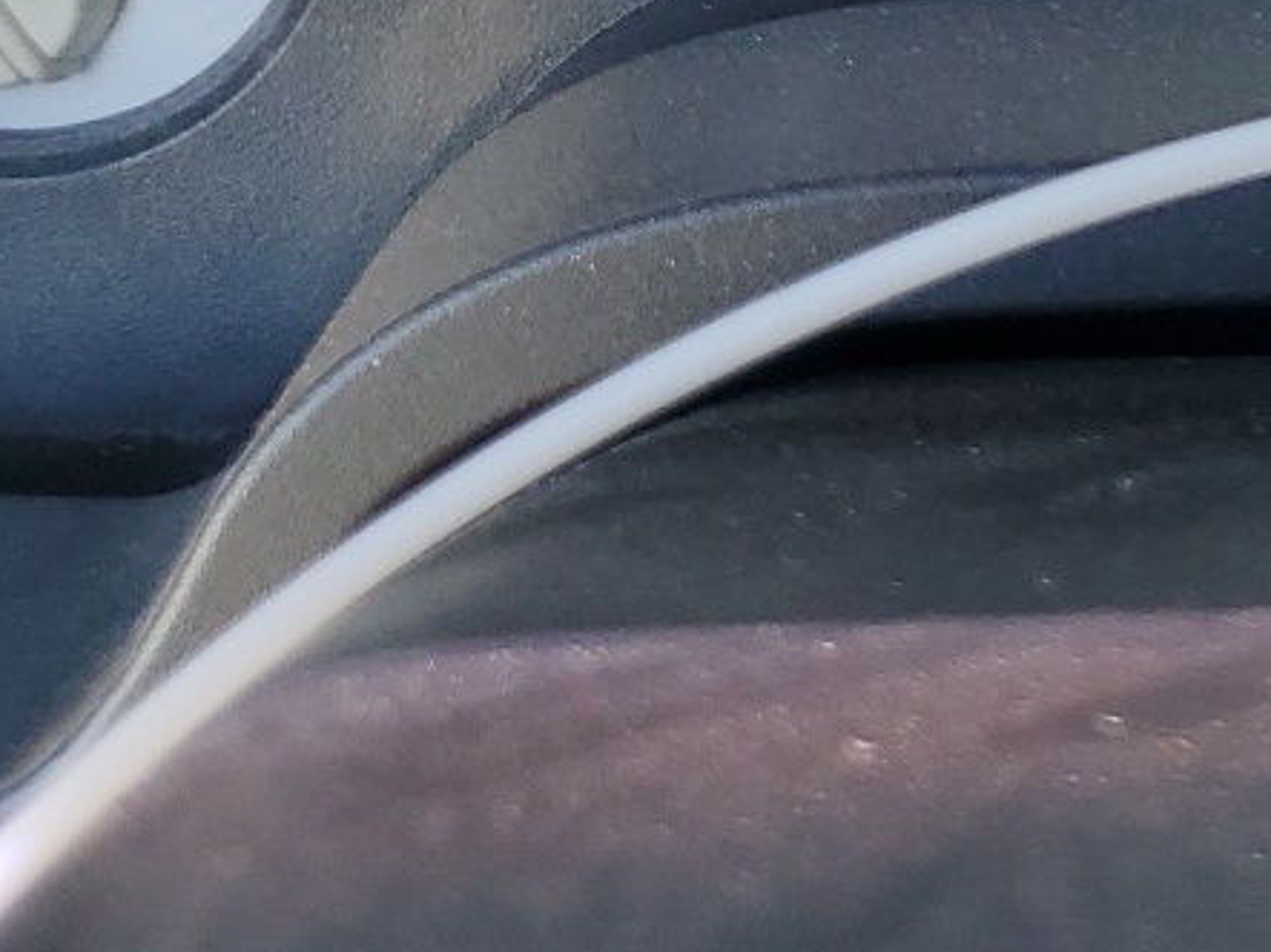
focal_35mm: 94
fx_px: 3450
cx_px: 1664
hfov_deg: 19.2
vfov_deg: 14.1
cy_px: -703
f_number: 1.5
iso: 50
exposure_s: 1/120
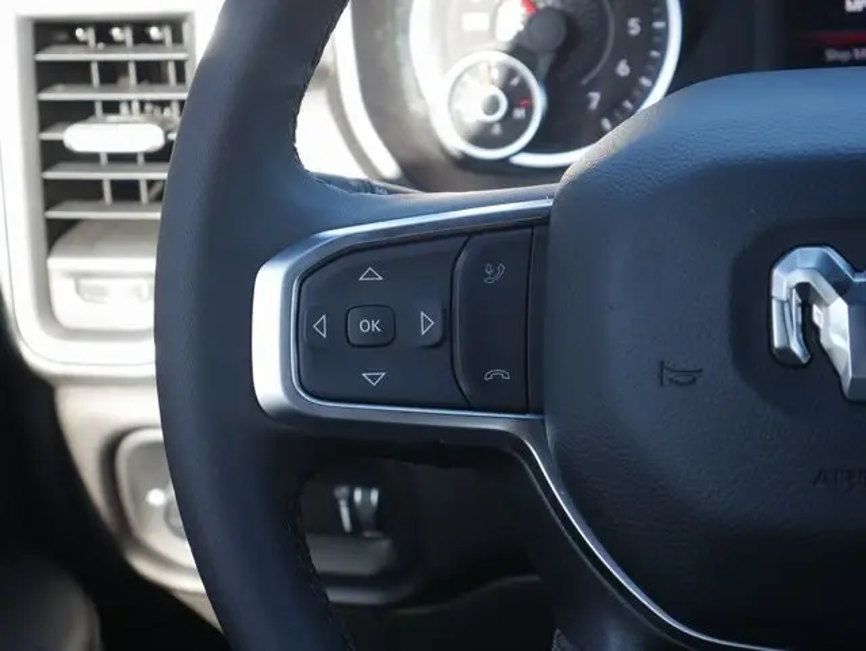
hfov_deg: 23.3
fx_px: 2103
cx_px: 433
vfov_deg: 17.6
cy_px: 326
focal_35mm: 84
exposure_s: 1/100
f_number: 5.6
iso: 800
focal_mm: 42
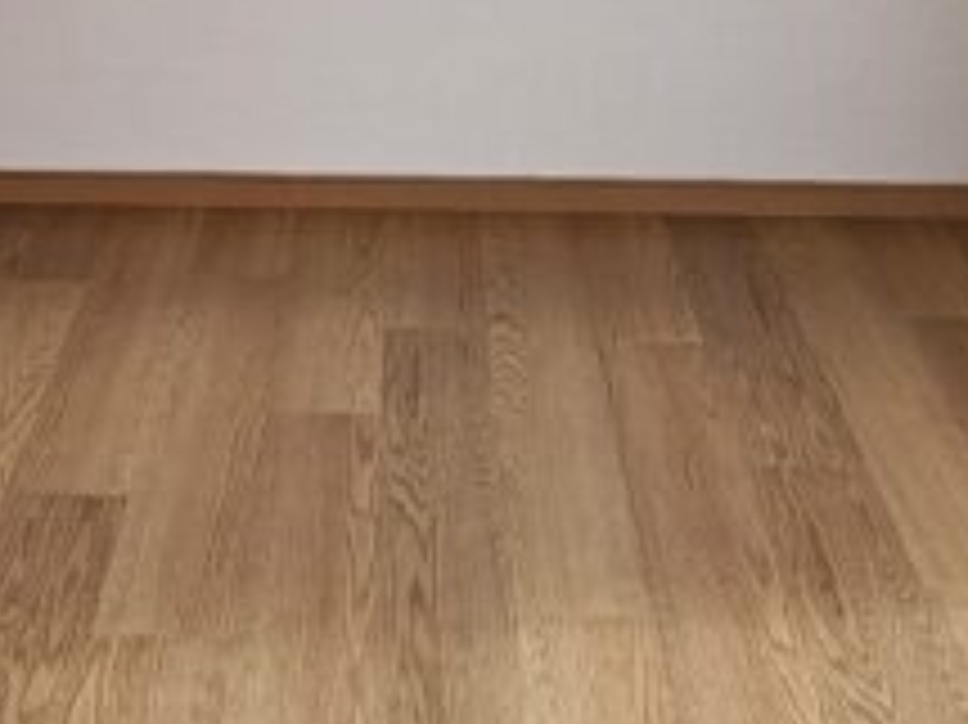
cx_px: 311
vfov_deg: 19.9
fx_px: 1733
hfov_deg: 30.9
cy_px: -409
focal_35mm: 62
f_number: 2.2
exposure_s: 1/139
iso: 50
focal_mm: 2.2
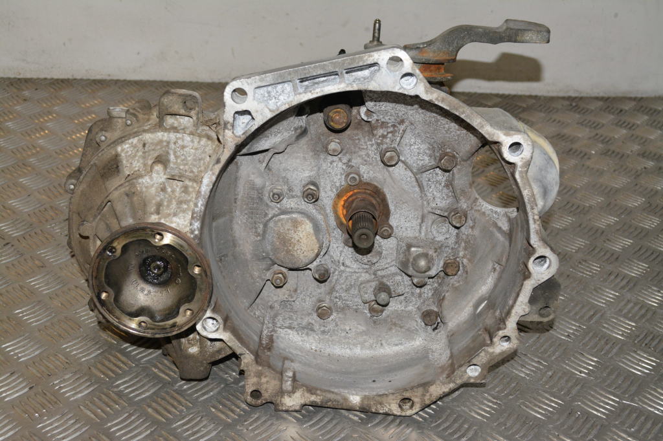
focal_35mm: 48
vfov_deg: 28.1
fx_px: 884
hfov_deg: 41.1
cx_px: 332
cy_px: 220
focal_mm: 32
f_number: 6.3
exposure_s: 1/60
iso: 2000
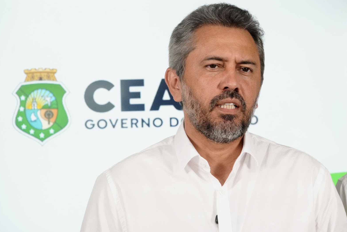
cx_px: 172
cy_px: 116
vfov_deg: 8.3
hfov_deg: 12.4
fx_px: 1592
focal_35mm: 165
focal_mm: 161
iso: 6400
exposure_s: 1/200
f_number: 6.7
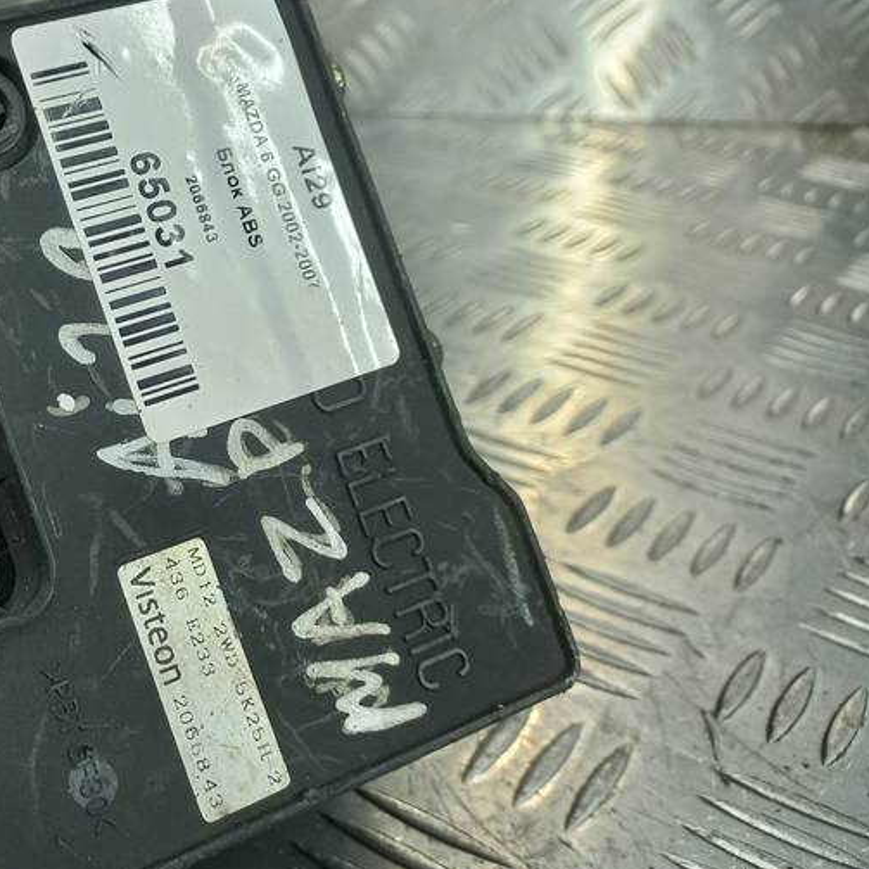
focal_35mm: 45
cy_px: 425
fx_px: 1278
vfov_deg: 37.6
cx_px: 47
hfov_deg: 34.8
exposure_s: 1/50
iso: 64
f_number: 1.8
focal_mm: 4.6
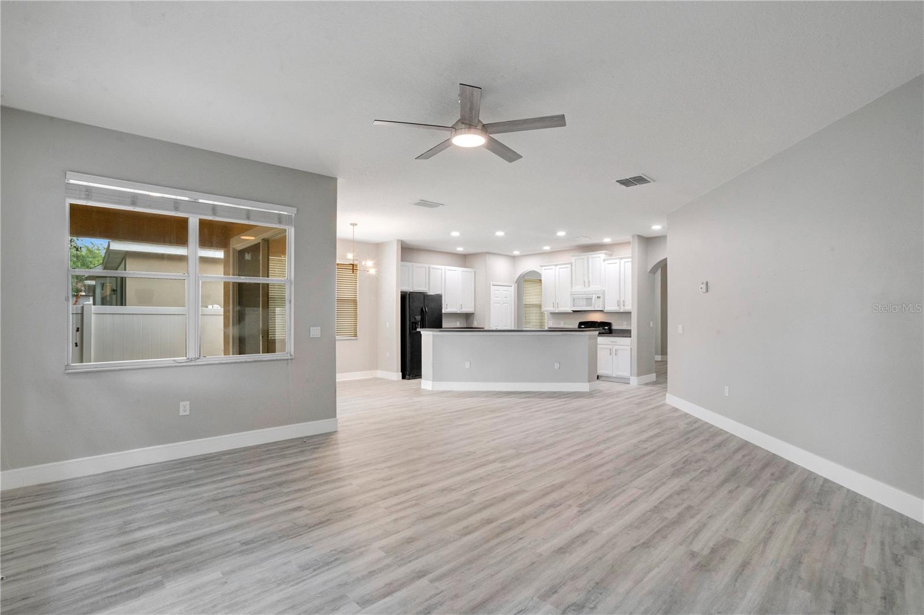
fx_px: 410
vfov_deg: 73.7
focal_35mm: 16
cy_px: 308
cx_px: 462
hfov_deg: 96.8
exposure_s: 1/15
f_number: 16
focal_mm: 16
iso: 2500
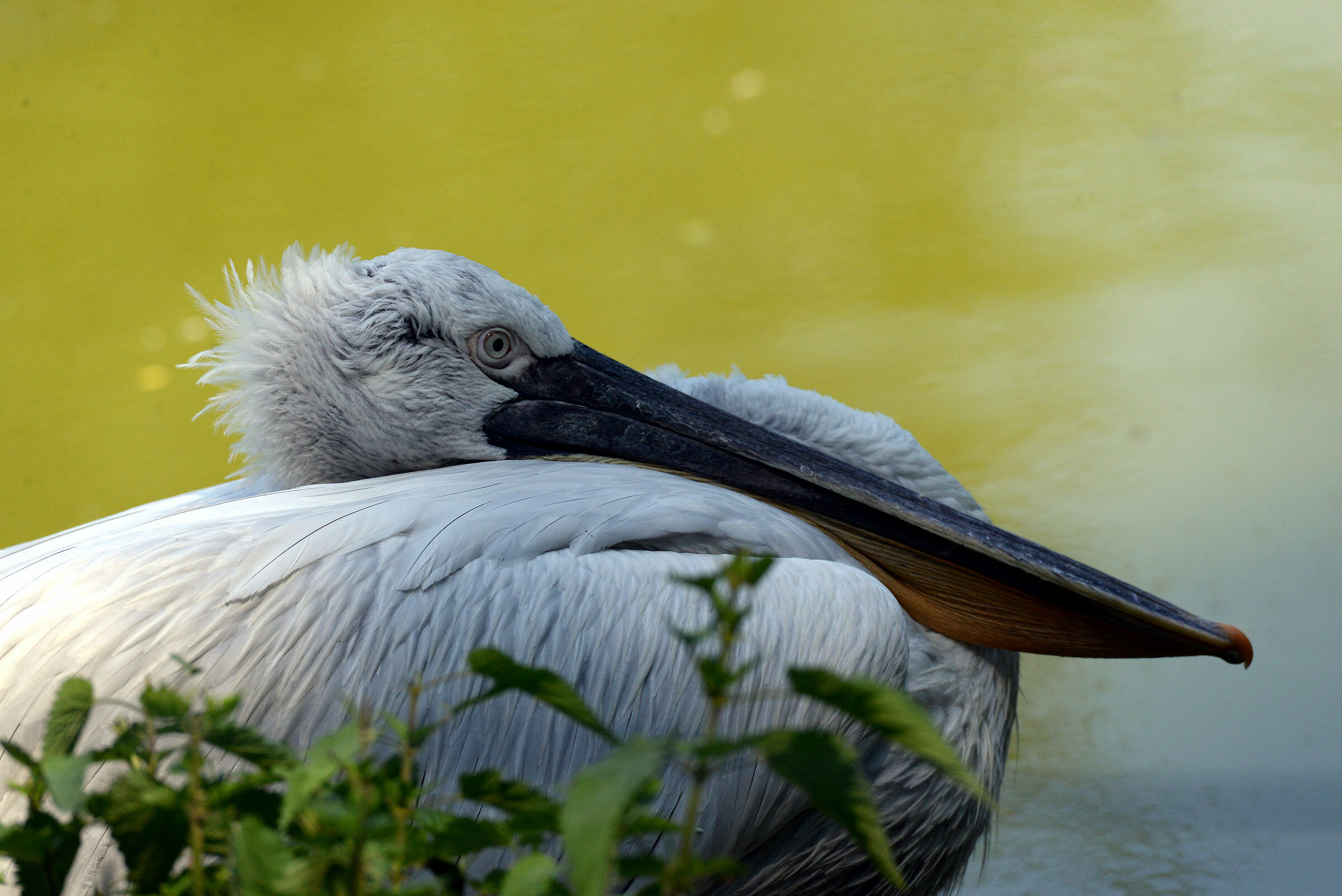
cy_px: 448
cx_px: 671
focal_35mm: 500
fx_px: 18645
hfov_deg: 4.1
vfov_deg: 2.8
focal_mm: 500
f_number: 8
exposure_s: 1/2000
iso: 1000
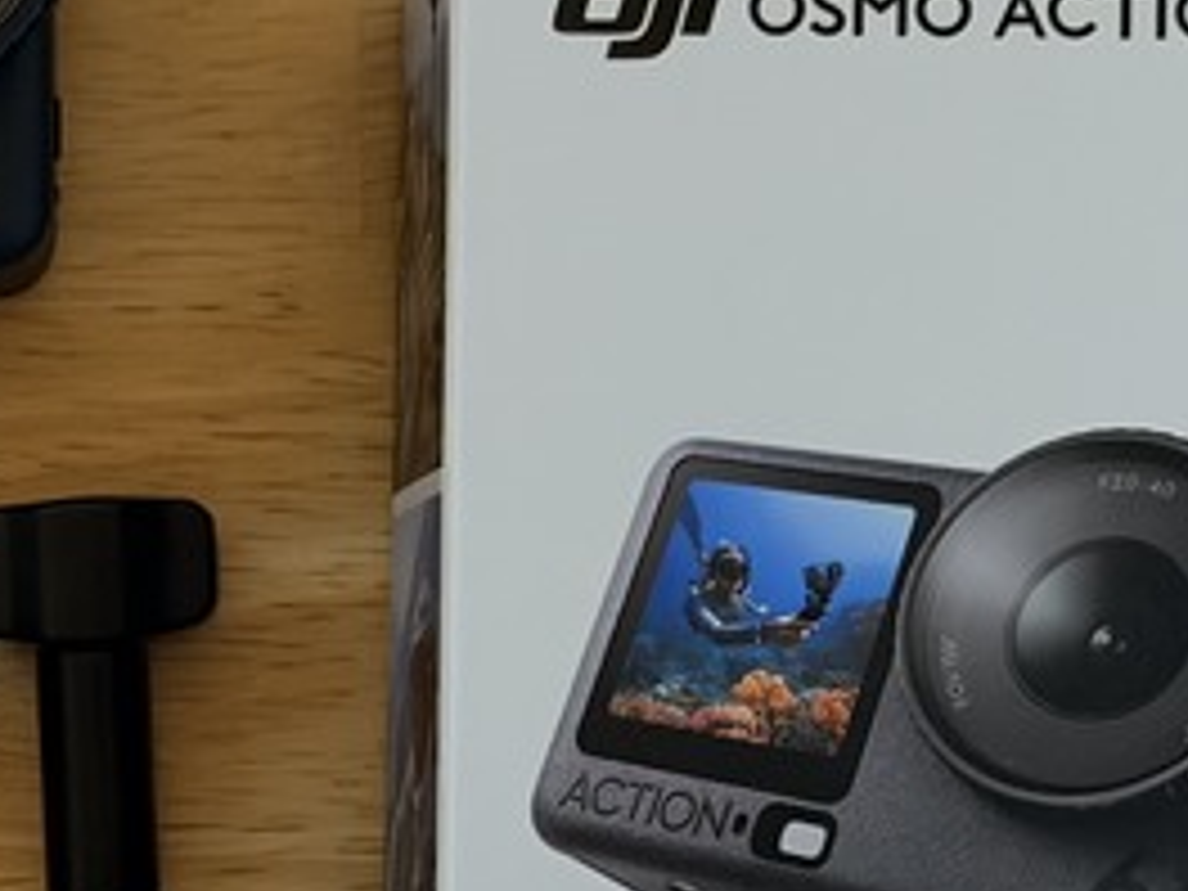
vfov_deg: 11.3
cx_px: 76
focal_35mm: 131
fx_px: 4496
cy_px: 693
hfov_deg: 14.9
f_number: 1.78
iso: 500
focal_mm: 6.76
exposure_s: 1/40
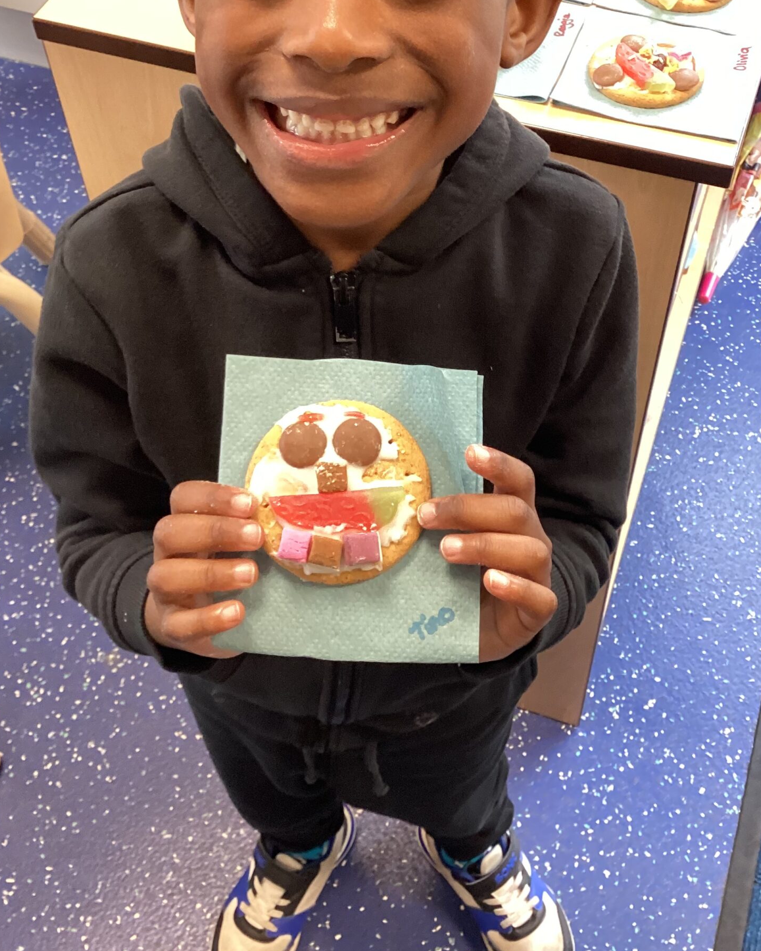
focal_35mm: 43
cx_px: 400
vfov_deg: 42.6
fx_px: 1210
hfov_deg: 34.9
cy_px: 357
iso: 250
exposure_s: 1/50
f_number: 2.4
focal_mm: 3.3
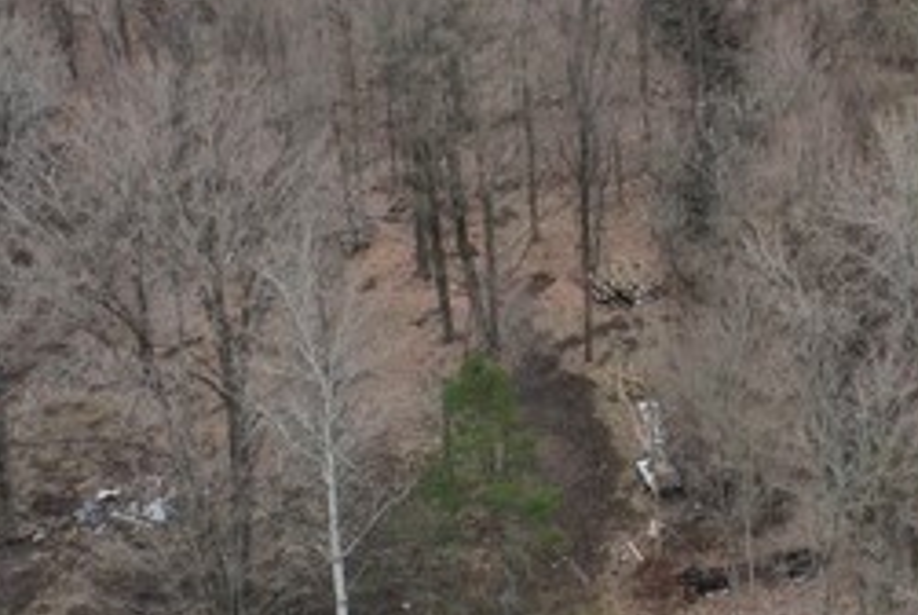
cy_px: -183
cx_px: 1379
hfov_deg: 15.6
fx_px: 3089
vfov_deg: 11.1
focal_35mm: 121
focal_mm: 10.26
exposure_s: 1/320
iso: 100
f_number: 2.8
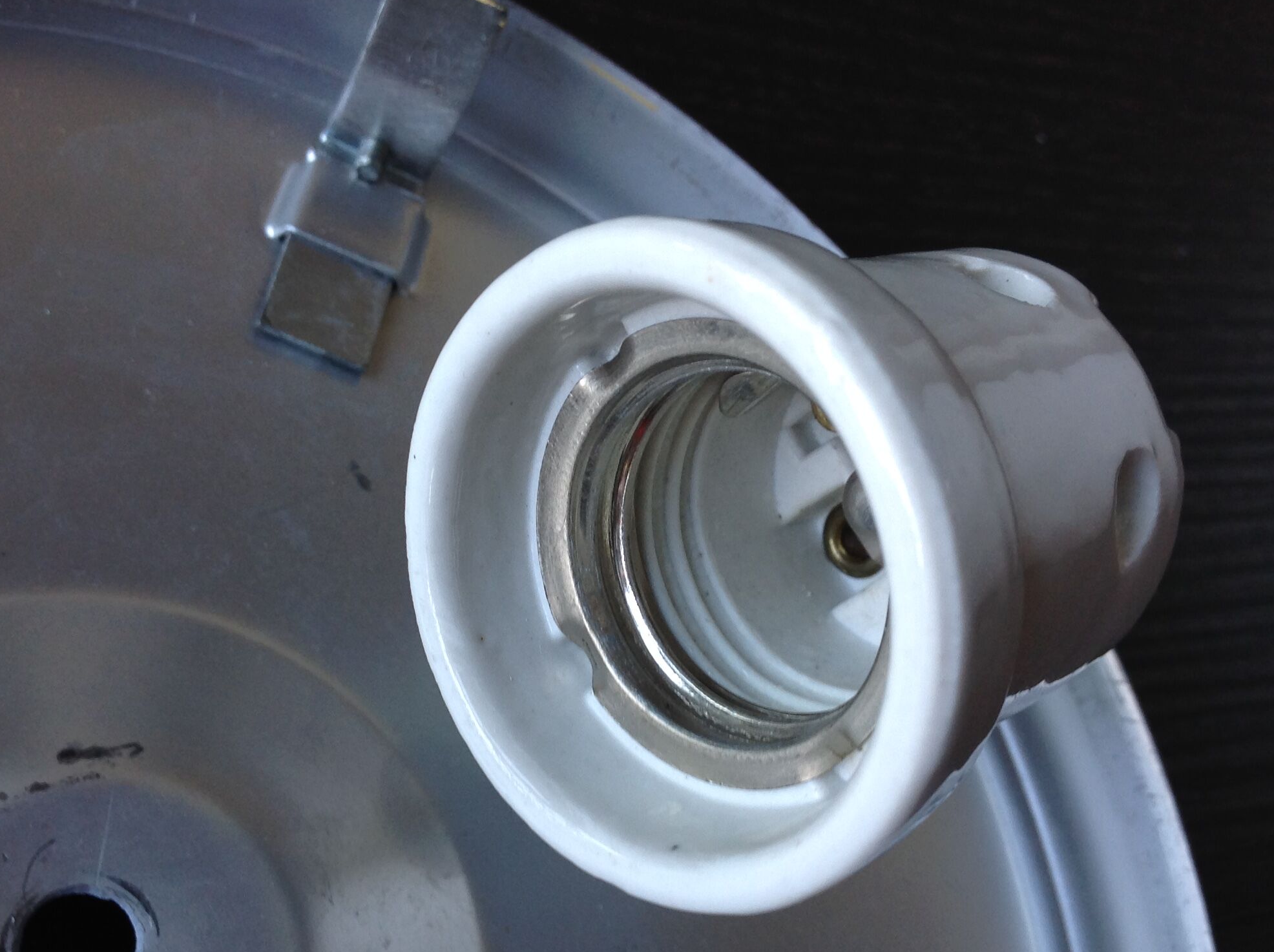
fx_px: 1691
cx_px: 605
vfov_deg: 31.3
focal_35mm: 46
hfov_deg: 41.3
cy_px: 597
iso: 50
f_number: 2.4
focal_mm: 4.28
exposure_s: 1/24
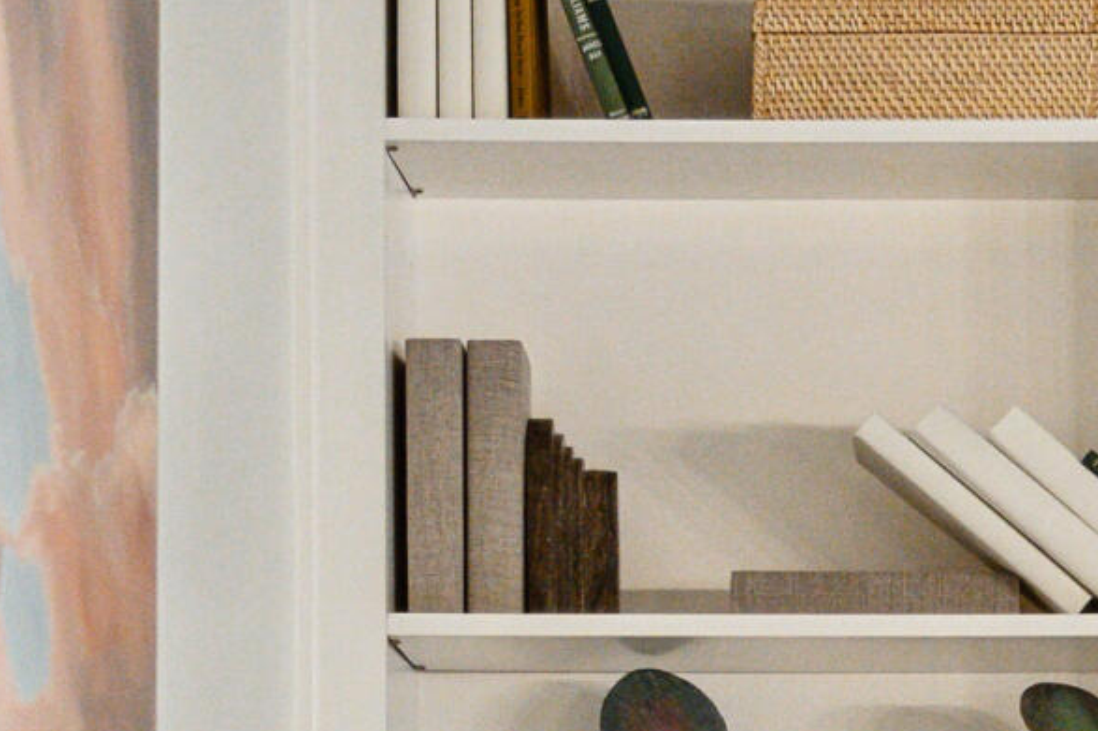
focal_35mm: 225
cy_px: 1417
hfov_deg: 9.0
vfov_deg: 6.0
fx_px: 6860
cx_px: 1315
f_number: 4
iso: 1600
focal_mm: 44
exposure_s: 1/80
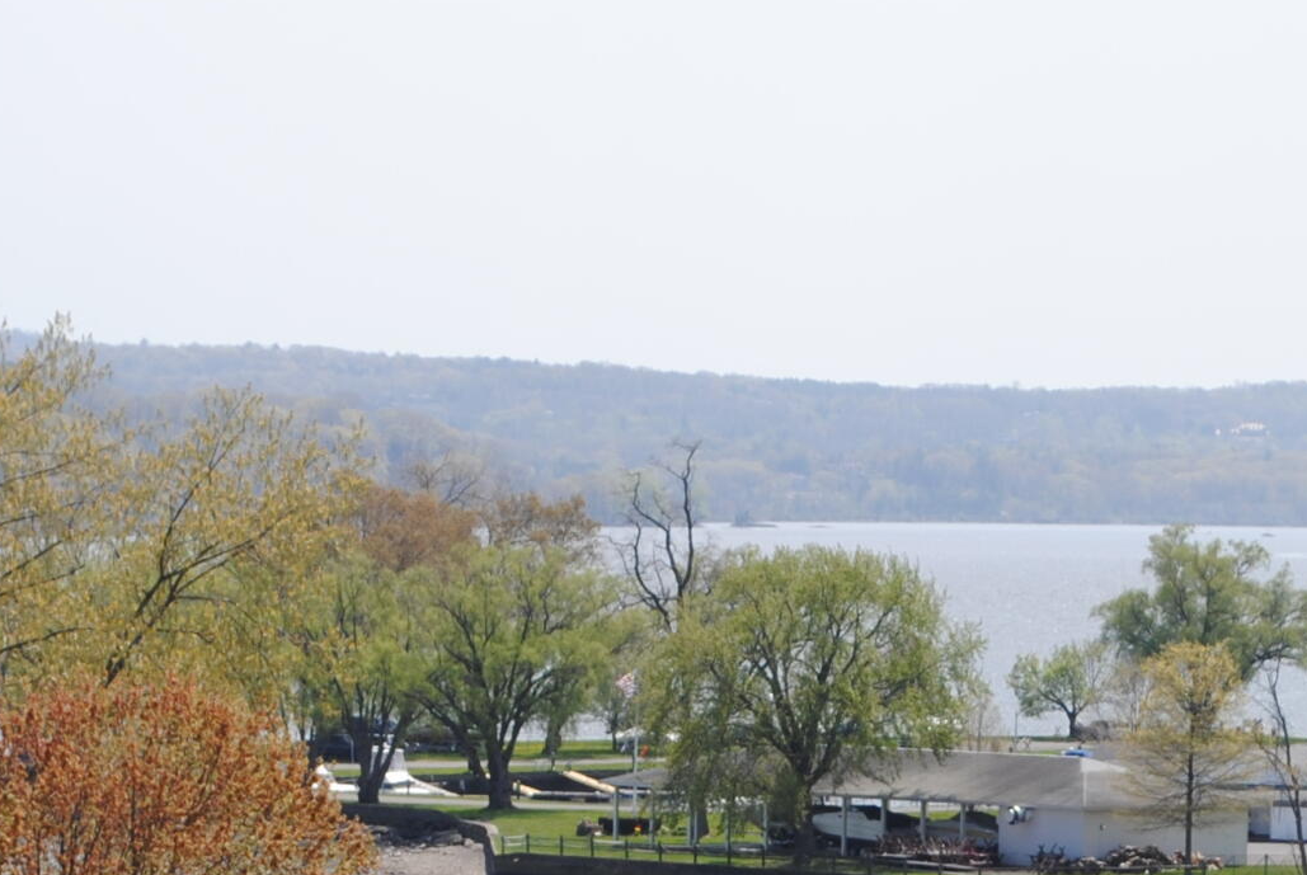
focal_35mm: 240
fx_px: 8741
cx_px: 1298
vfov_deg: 5.7
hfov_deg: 8.5
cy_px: 698
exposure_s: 1/250
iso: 100
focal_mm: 55
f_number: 8
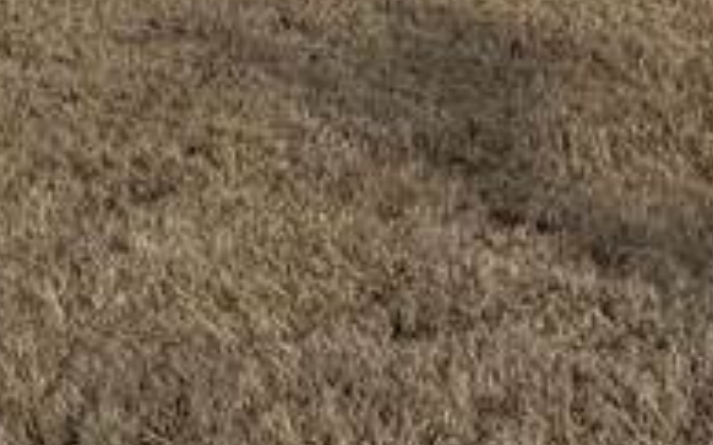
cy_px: -1000
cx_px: 1062
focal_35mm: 168
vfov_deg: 6.8
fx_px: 3263
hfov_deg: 11.9
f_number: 1.78
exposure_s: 1/2370
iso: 80
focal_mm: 6.76
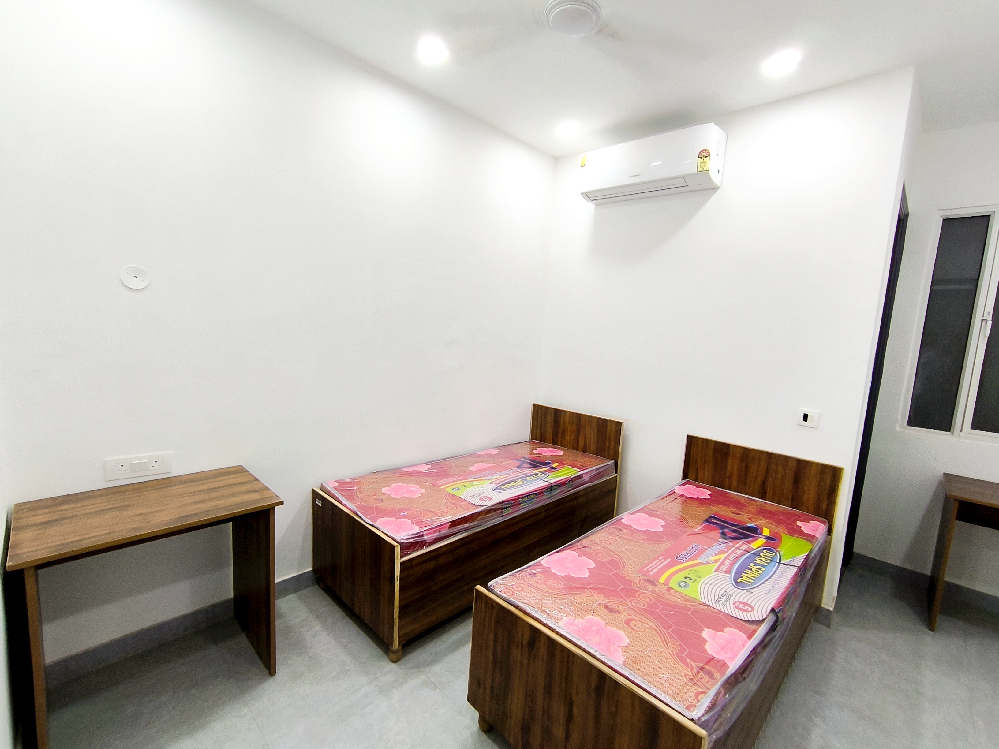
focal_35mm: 16
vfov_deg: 78.1
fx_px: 462
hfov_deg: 94.5
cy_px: 374
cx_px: 500
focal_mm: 1.65
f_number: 2.2
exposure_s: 1/50
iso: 64
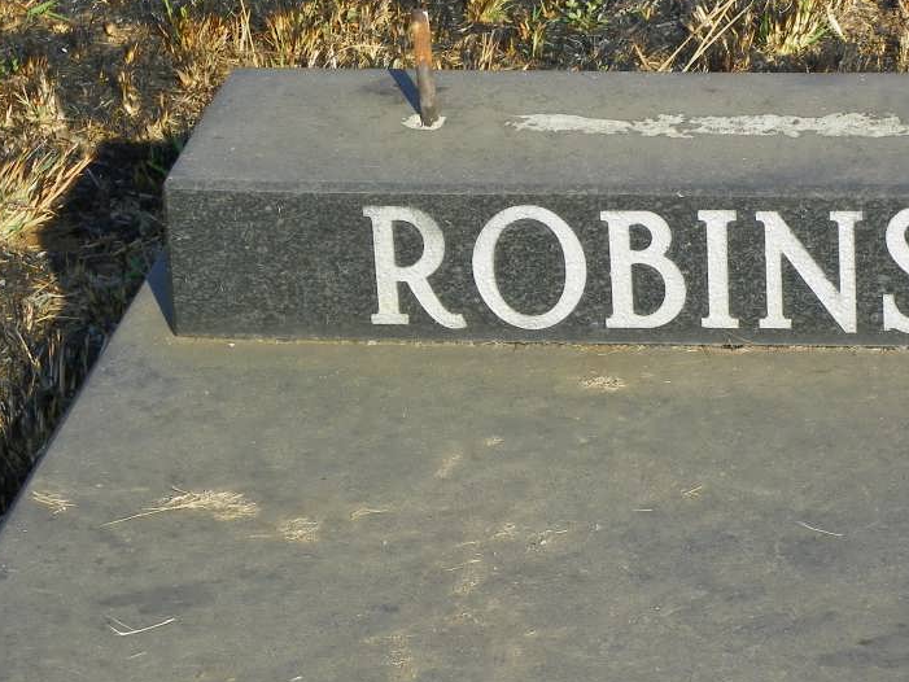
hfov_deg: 11.9
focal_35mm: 166
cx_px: 743
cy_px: 379
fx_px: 4360
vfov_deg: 8.9
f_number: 4.5
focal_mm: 17.3
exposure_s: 1/200
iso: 64
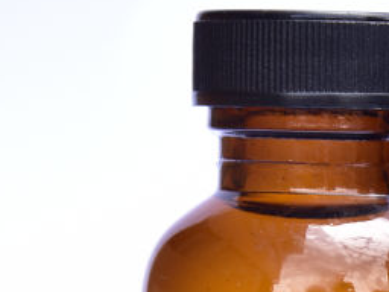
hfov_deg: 4.9
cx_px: 579
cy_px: 450
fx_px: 4540
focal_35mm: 404
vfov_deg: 3.7
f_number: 6.3
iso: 200
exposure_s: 1/100
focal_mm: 100
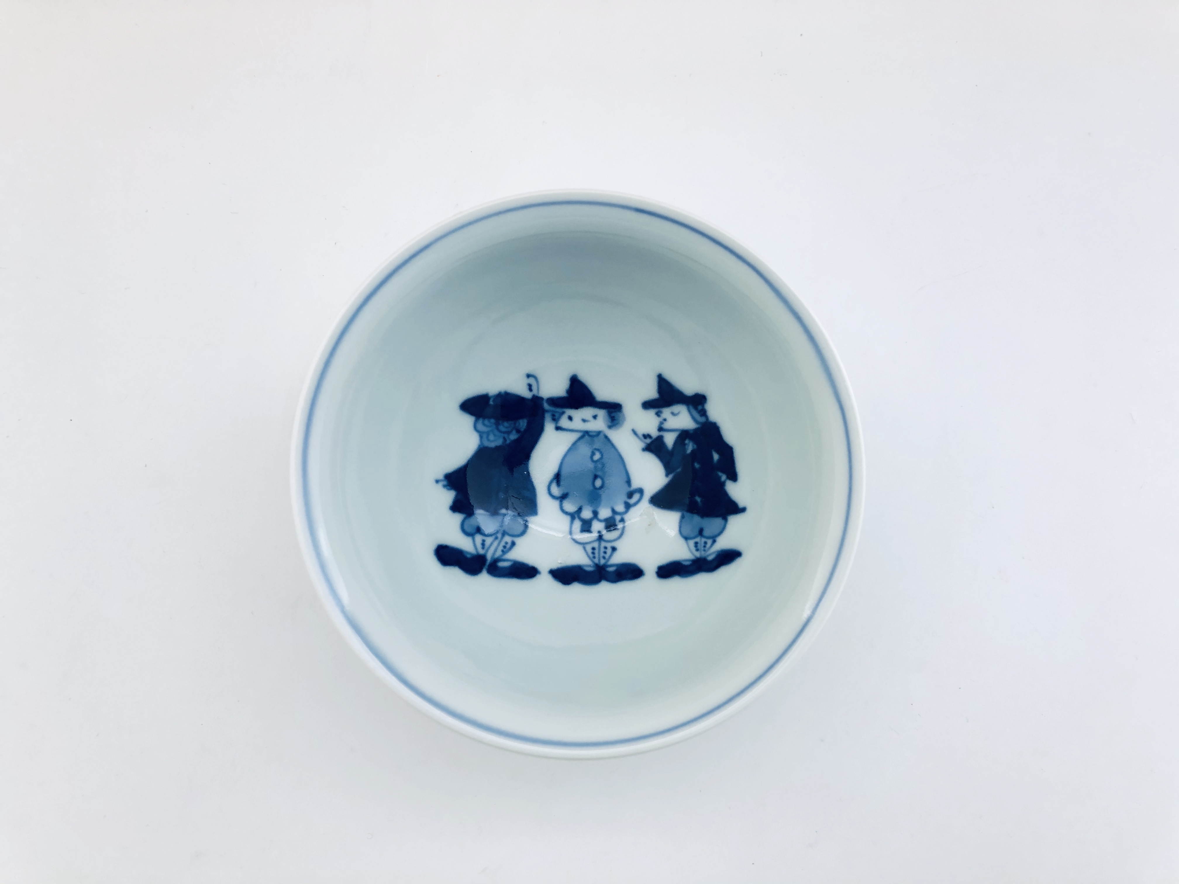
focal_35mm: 28
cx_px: 590
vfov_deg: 49.7
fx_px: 954
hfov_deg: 63.4
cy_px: 442
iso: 25
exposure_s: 1/30
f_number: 1.8
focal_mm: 3.99
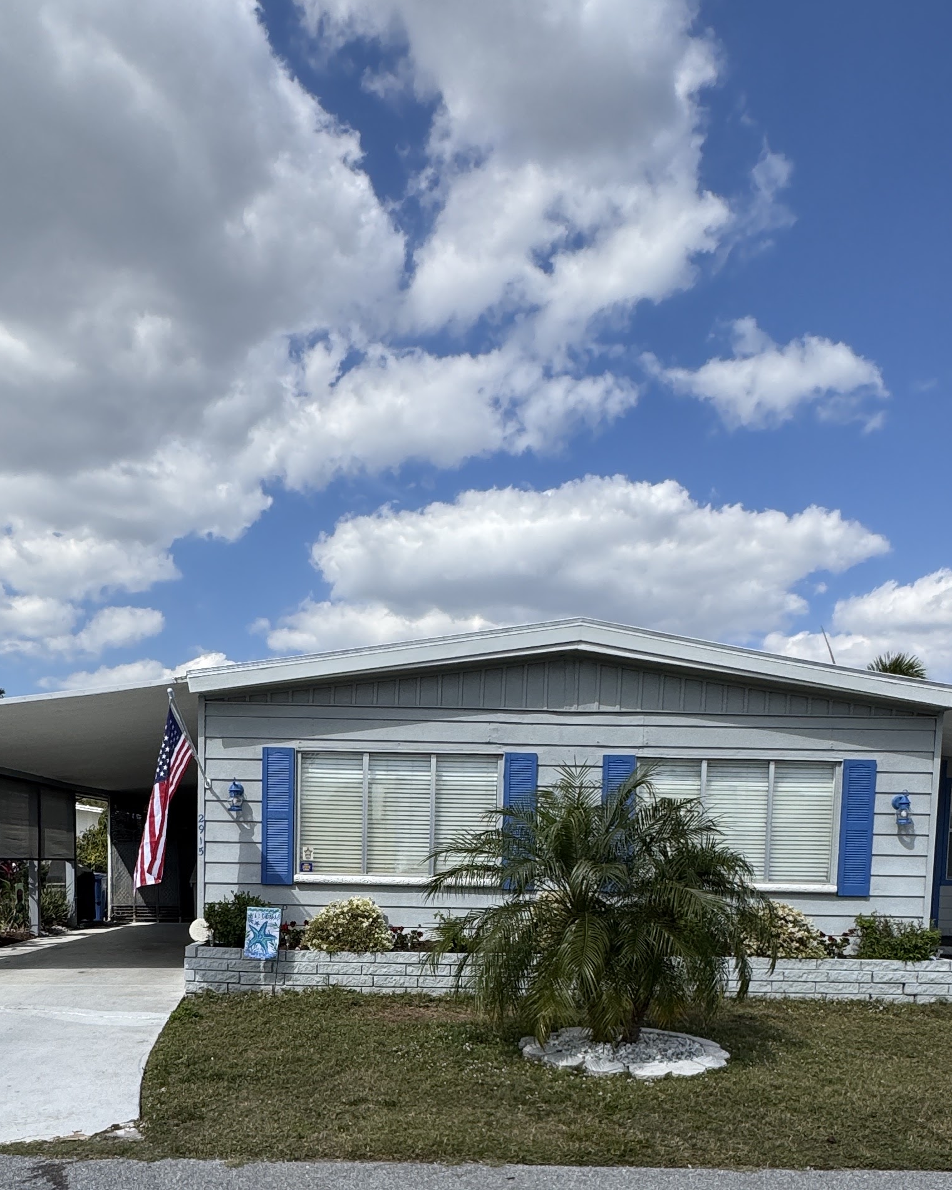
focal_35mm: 29
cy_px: 939
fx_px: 1021
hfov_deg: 49.8
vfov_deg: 56.4
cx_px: 403
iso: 40
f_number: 2.2
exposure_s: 1/2415
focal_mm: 2.22
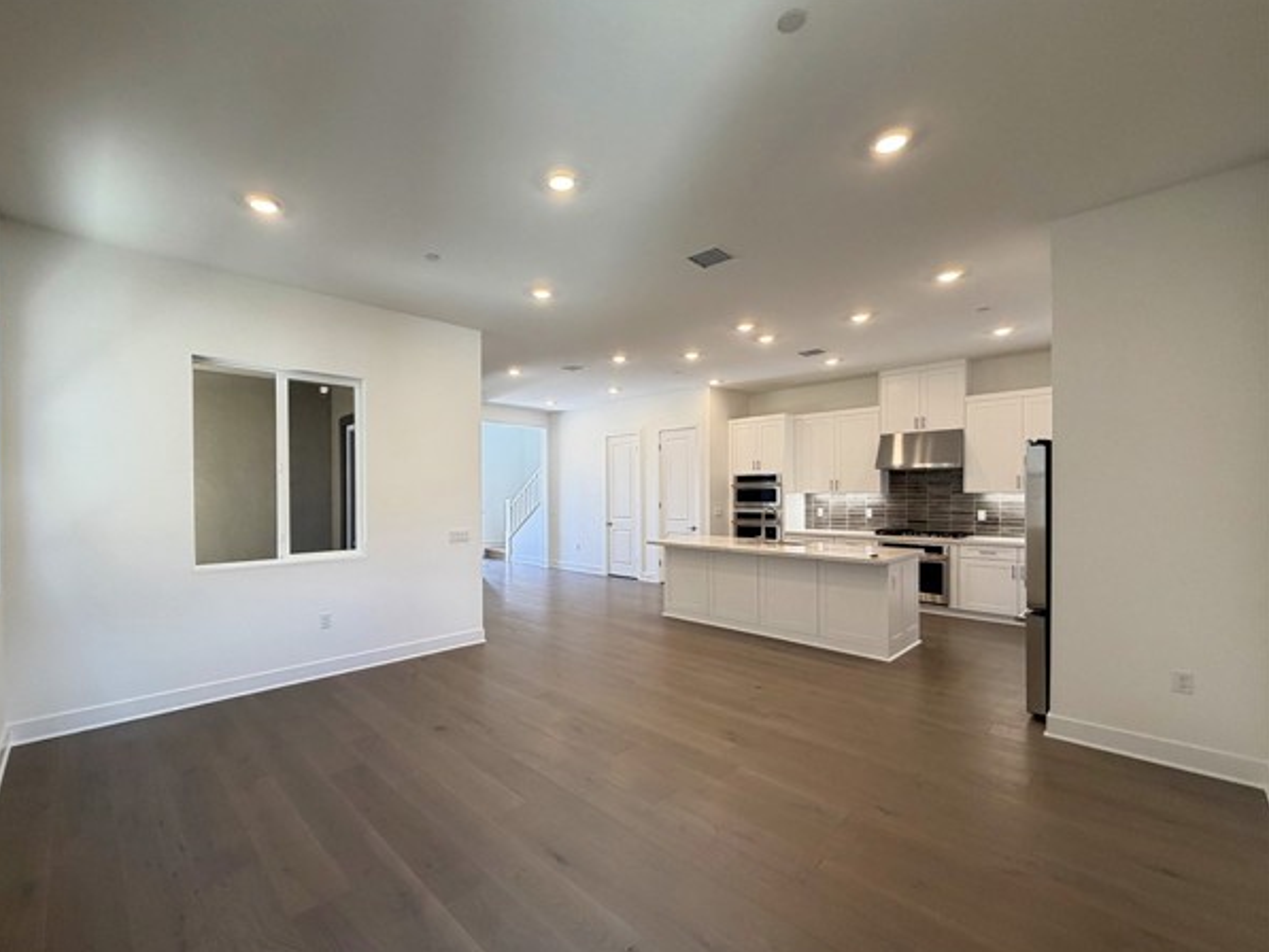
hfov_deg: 98.0
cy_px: 497
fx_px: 550
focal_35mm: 15
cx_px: 591
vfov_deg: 81.7
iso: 125
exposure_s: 1/120
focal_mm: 2.22
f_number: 2.2
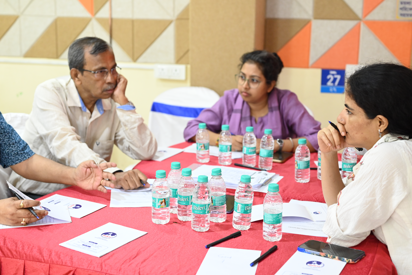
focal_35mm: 50
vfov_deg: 27.0
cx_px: 206
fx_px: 572
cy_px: 138
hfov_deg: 39.6
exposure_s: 1/100
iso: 3200
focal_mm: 50
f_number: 3.5
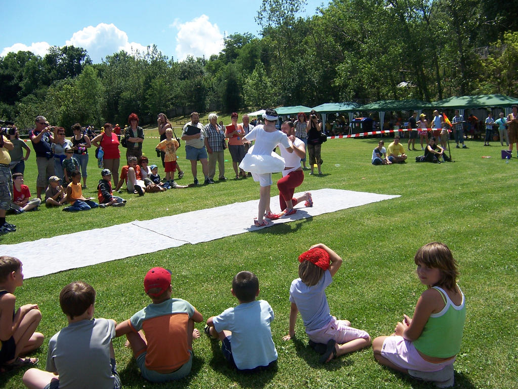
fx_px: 494
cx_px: 259
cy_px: 194
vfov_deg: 42.9
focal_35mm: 33
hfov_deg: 55.4
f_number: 3.4
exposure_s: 1/1000
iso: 80
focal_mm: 5.5
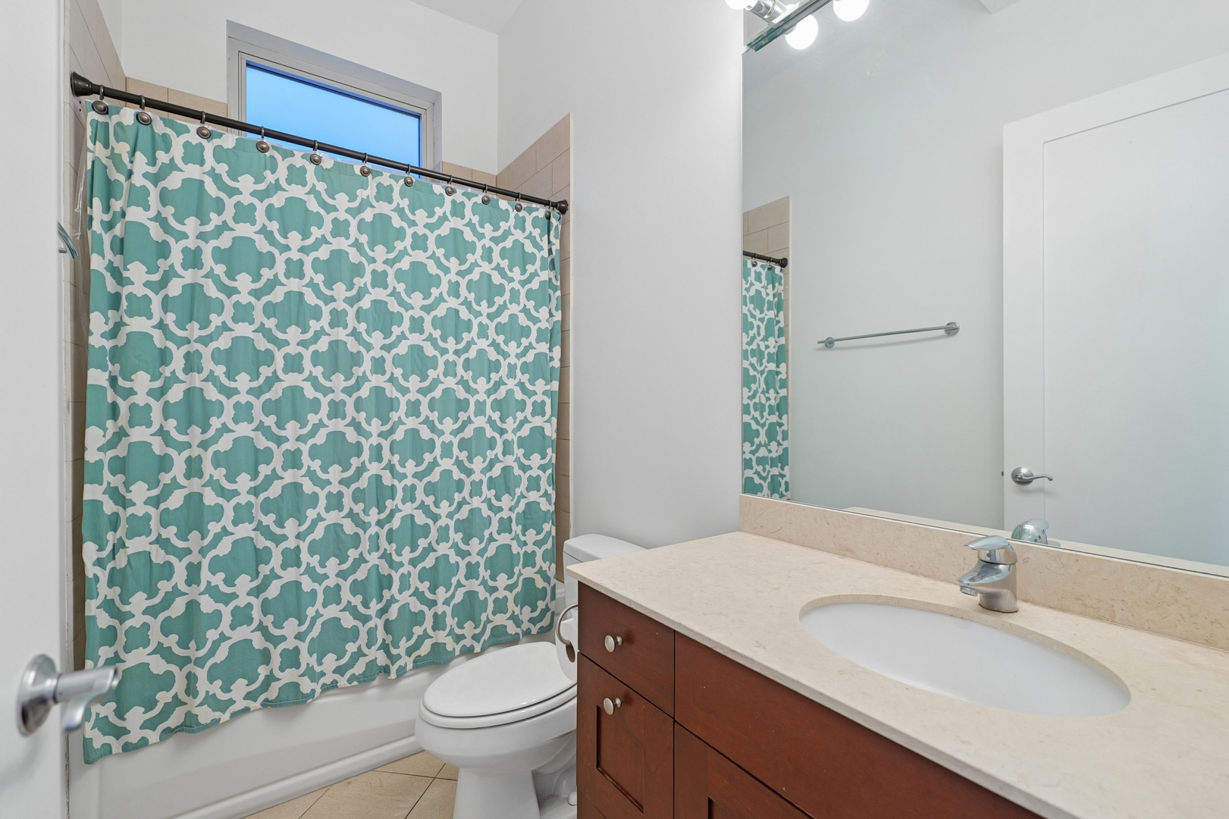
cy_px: 410
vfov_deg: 77.3
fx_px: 512
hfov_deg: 100.4
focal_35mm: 15
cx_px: 614
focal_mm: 15
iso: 1600
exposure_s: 1/100
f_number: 4
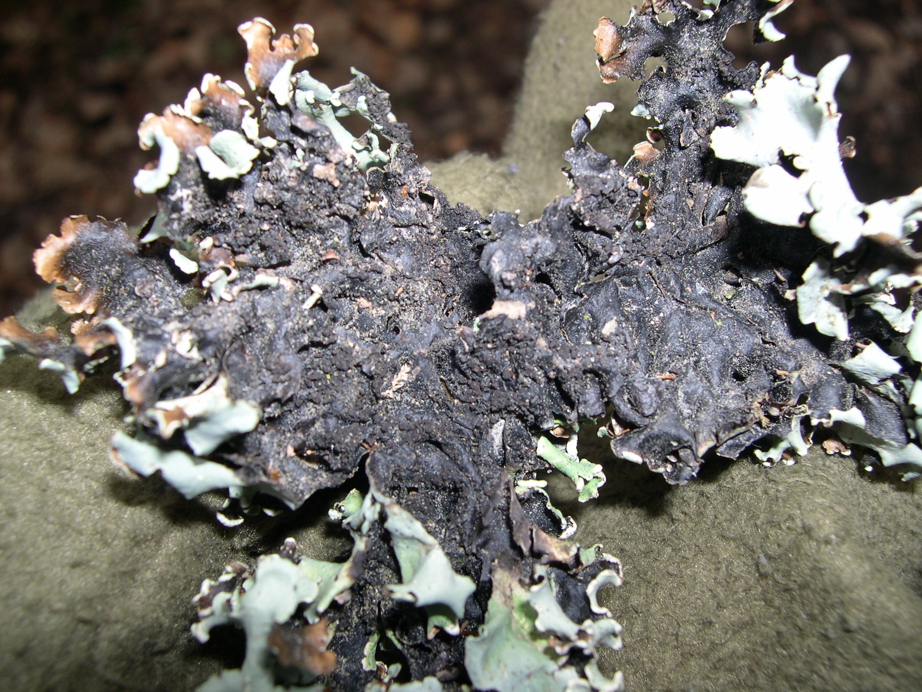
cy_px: 346
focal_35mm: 38
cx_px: 461
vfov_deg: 37.7
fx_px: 1012
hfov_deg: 49.0
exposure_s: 1/30
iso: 100
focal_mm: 8
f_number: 7.6
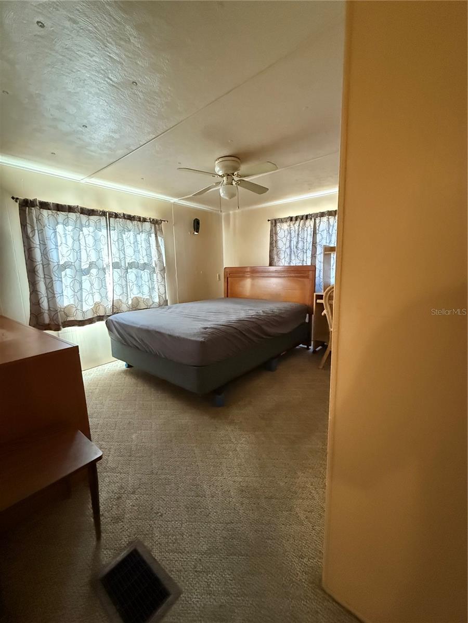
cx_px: 234
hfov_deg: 85.7
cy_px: 312
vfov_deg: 102.1
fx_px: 252
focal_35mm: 14
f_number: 2.2
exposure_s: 1/60
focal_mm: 2.22
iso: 1250
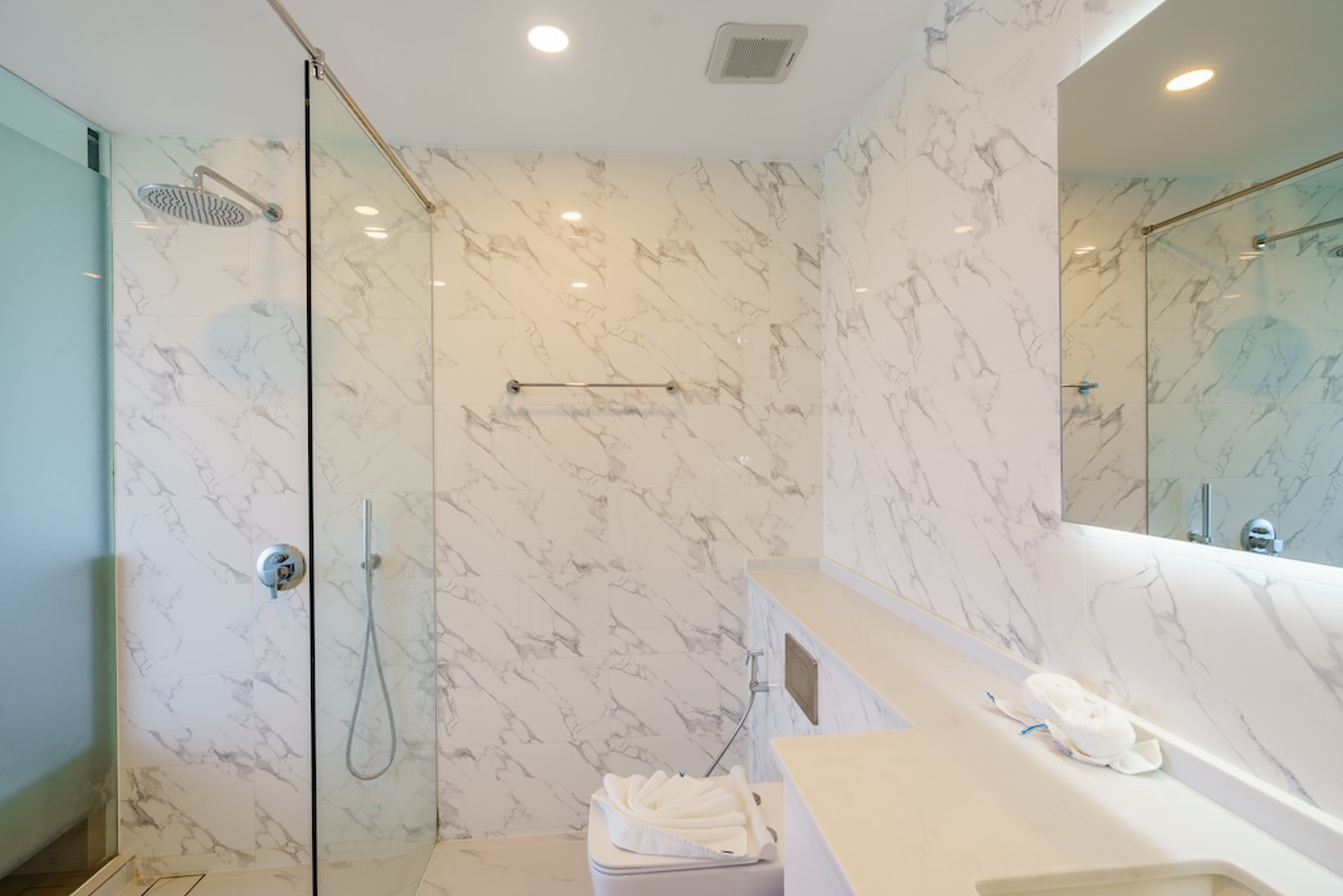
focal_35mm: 16
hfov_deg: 96.7
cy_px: 448
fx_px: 597
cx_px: 672
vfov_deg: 73.8
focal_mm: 16
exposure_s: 1/125
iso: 320
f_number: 7.1
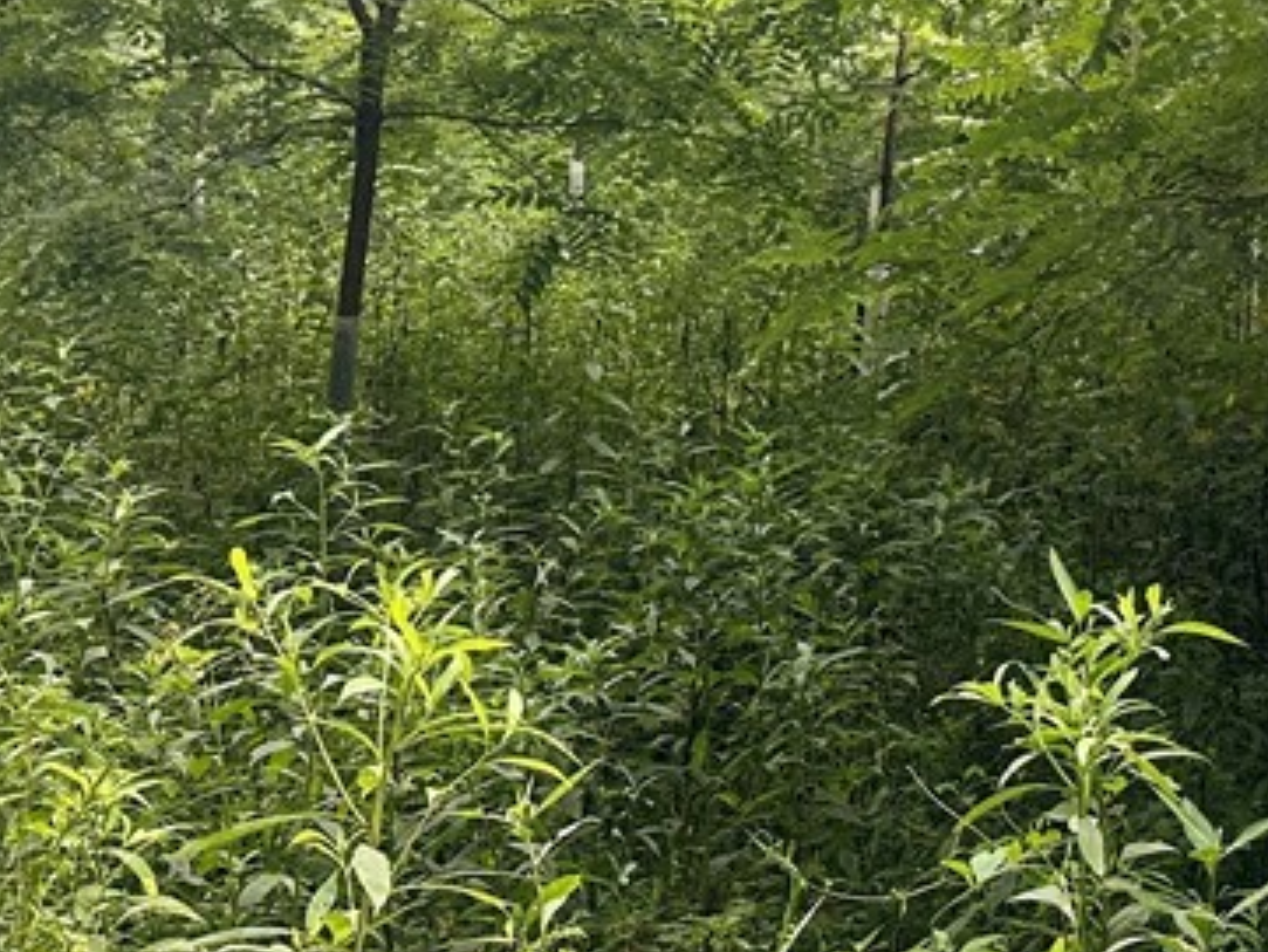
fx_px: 2492
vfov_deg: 19.8
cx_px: 1328
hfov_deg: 26.7
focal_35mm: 68
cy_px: -292
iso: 64
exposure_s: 1/121
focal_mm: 6.86
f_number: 1.78
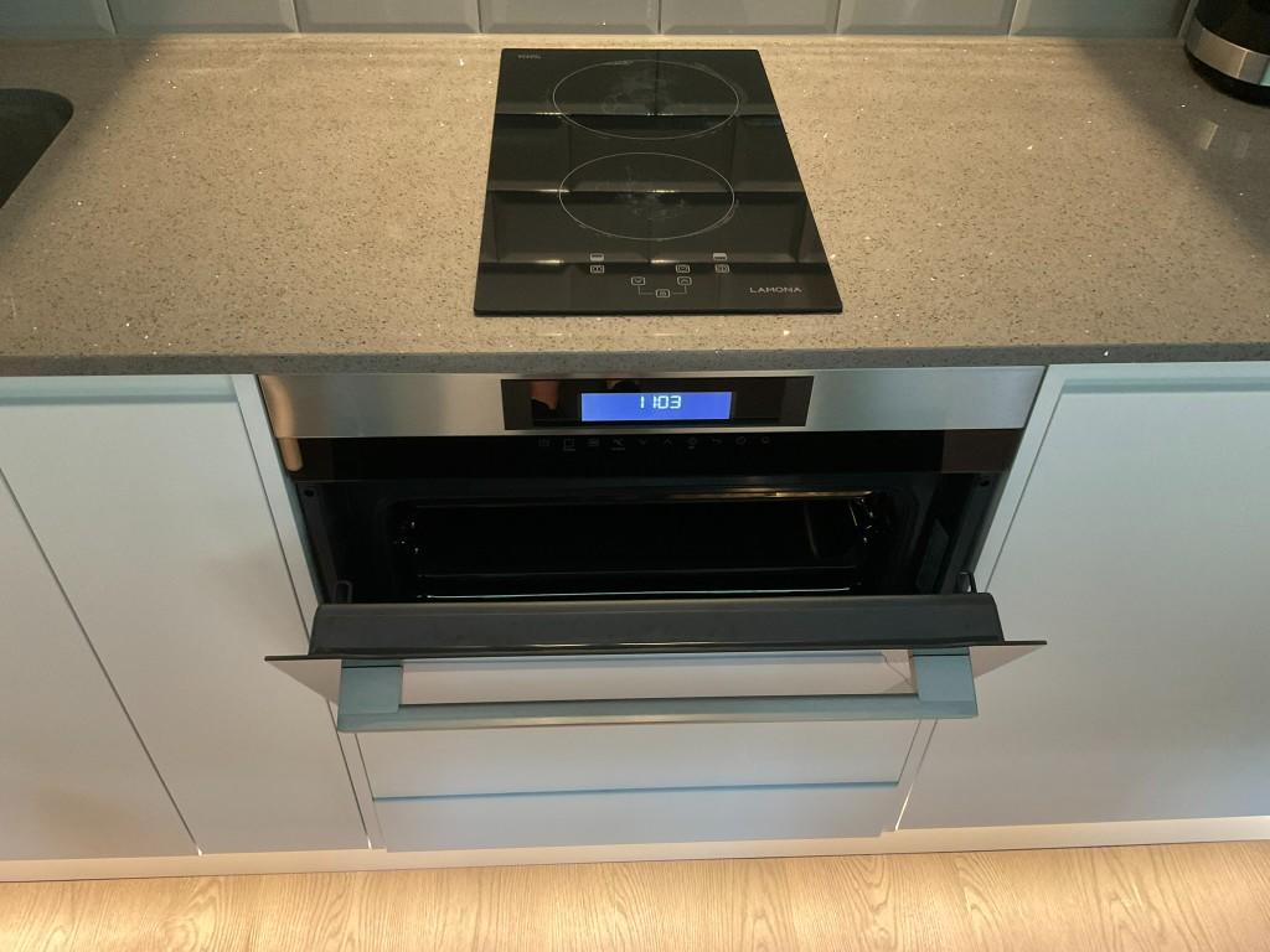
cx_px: 635
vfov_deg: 48.2
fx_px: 1064
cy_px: 476
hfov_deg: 61.7
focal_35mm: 29
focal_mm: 3
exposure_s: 1/40
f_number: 1.8
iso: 320
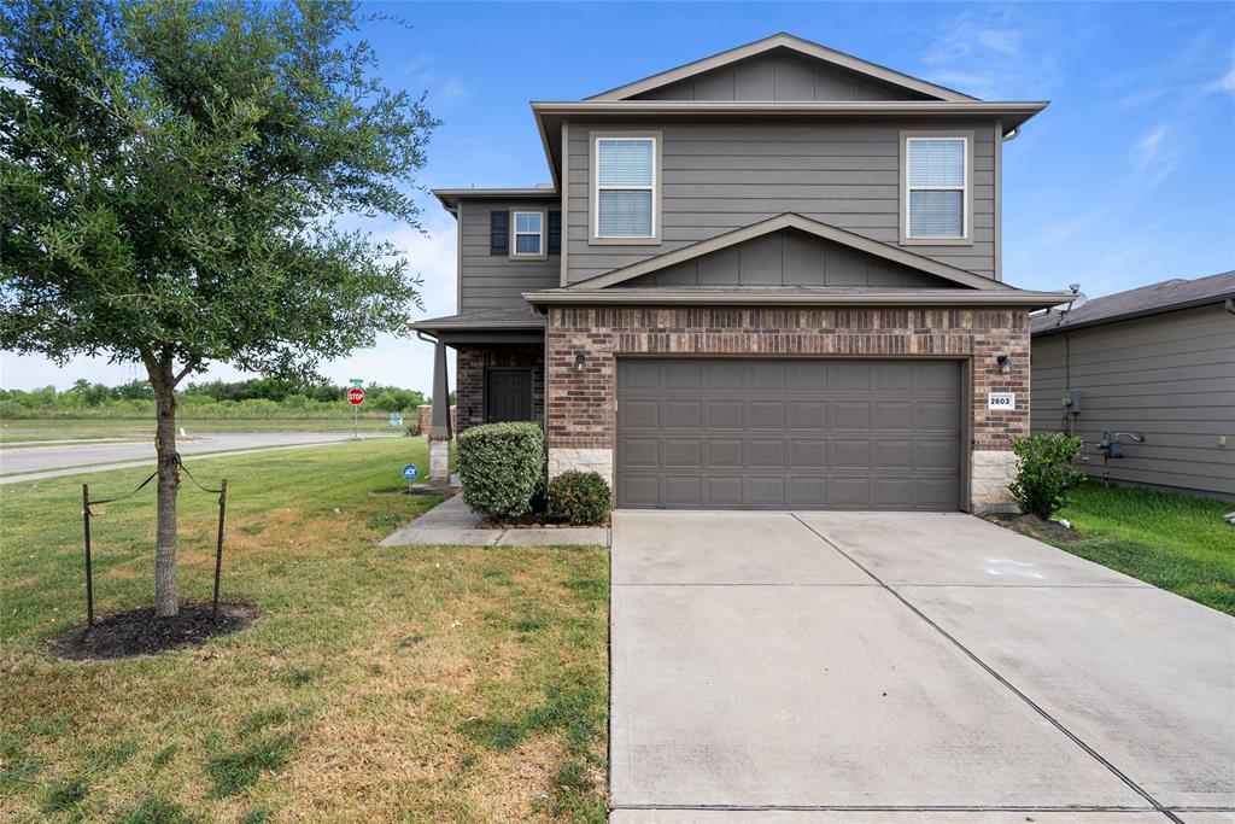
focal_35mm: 18
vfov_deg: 67.4
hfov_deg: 90.0
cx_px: 618
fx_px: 618
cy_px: 412
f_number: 8
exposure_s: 1/100
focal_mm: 18
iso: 80
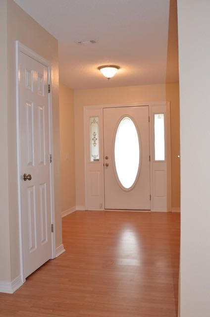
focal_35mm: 36
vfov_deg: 53.2
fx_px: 316
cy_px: 158
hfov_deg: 36.7
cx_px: 105
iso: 1000
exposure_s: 1/60
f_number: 4.5
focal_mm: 24
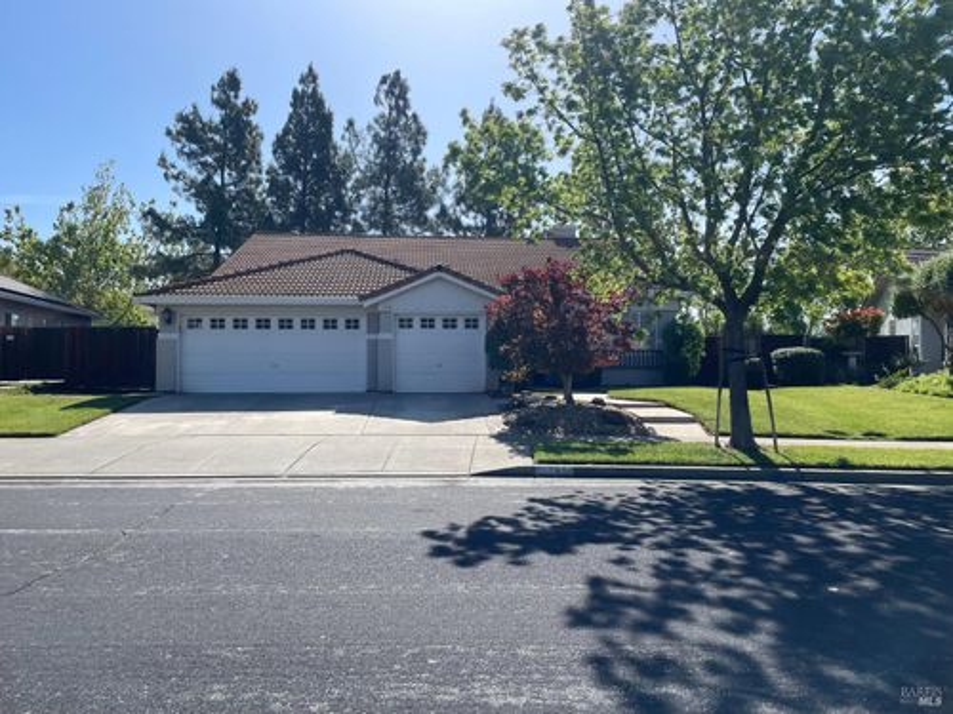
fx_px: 716
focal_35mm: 26
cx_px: 476
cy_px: 357
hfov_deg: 67.3
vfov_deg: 53.1
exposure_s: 1/3040
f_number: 1.6
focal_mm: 4.2
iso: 32
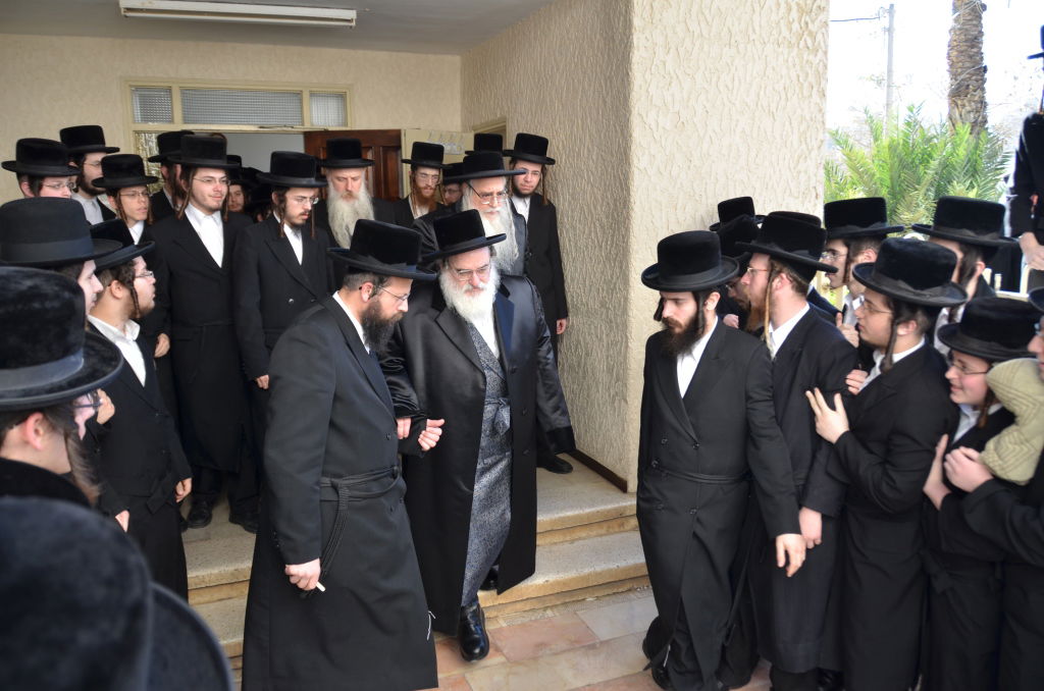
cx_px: 522
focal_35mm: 27
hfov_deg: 67.5
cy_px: 346
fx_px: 781
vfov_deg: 47.7
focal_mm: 18
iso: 125
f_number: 3.5
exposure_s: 1/160
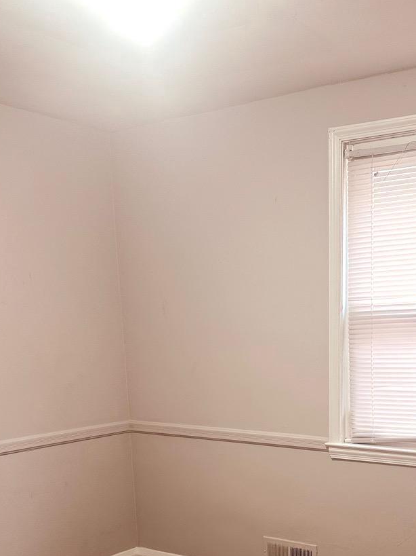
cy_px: 487
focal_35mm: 45
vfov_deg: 39.4
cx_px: 305
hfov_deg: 31.7
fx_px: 721
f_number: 1.78
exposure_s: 1/60
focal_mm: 6.86
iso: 125
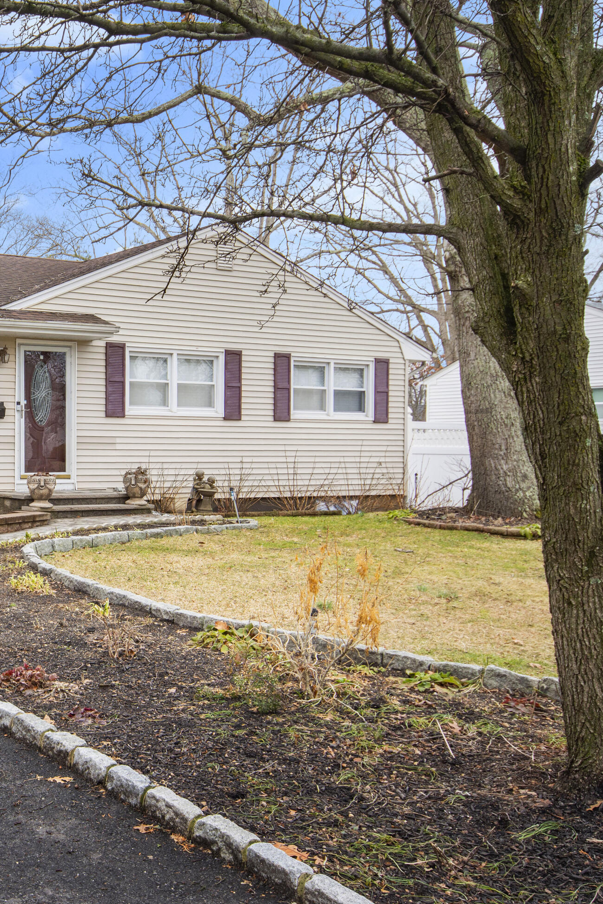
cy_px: 449
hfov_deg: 32.3
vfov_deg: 51.9
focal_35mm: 37
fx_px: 930
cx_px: -36
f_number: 8
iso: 250
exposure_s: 1/125
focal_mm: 16
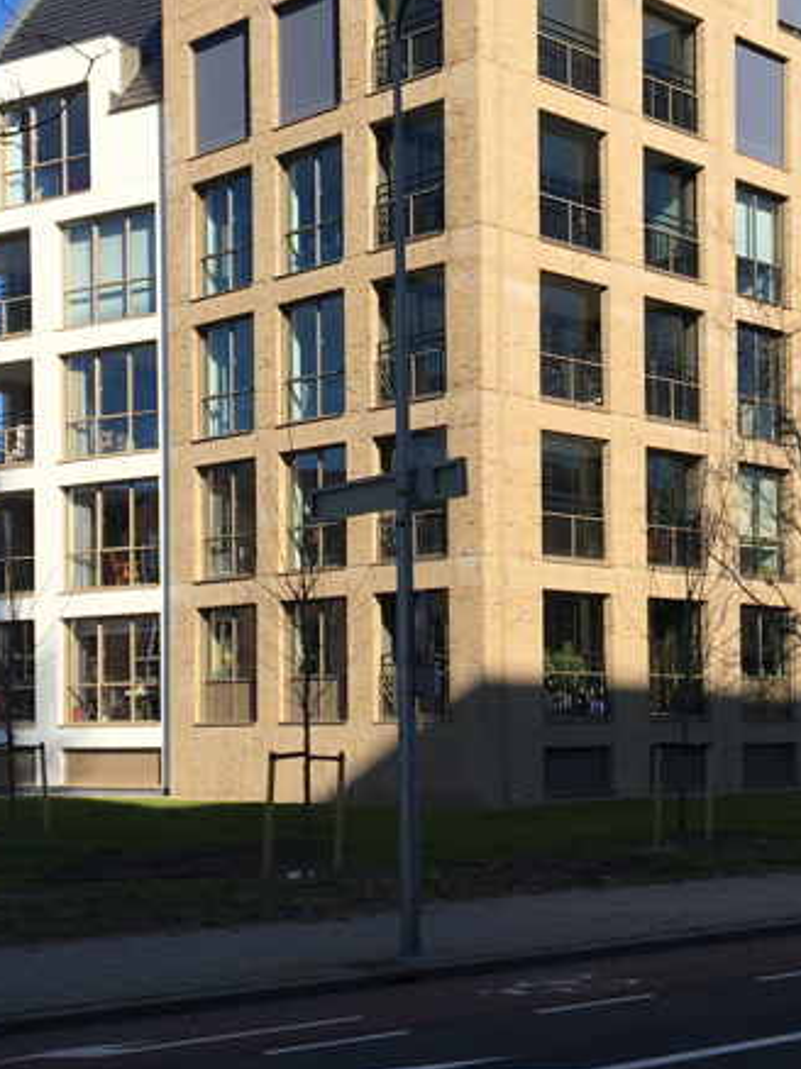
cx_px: 464
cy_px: 293
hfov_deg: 27.5
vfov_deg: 35.5
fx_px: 1637
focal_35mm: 53
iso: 25
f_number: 2.2
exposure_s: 1/1748
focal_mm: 4.15
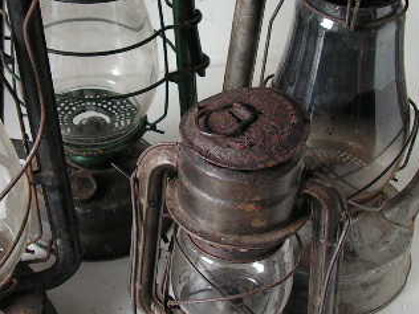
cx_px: 168
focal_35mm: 73
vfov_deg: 20.1
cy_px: 125
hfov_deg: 26.6
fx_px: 884
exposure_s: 1/40
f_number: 3.2
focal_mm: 6
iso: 125
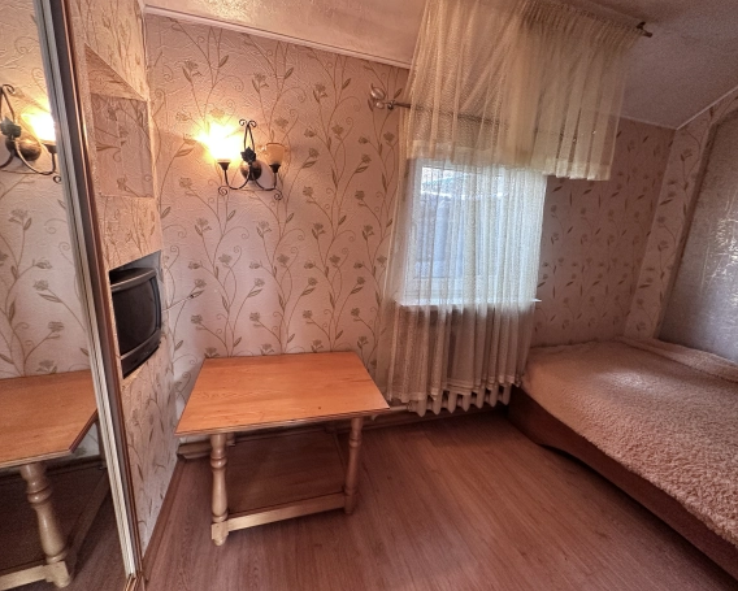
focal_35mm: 15
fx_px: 328
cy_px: 288
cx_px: 374
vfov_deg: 84.1
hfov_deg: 96.8
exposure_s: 1/50
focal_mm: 2.22
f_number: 2.2
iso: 320
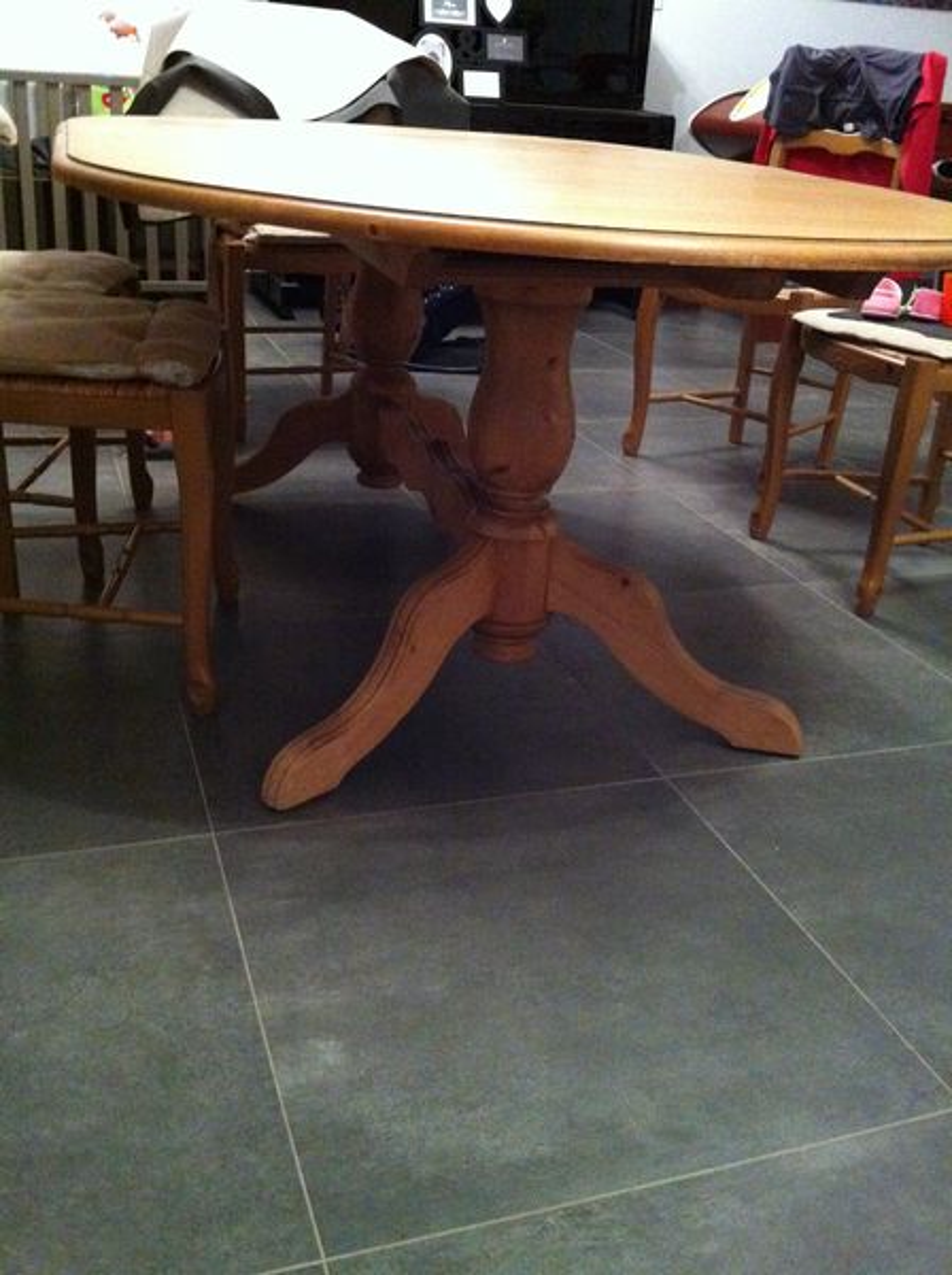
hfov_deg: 40.6
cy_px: 638
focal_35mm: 35
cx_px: 476
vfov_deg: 52.7
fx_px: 1287
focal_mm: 3.85
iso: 1000
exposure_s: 1/15
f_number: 2.8
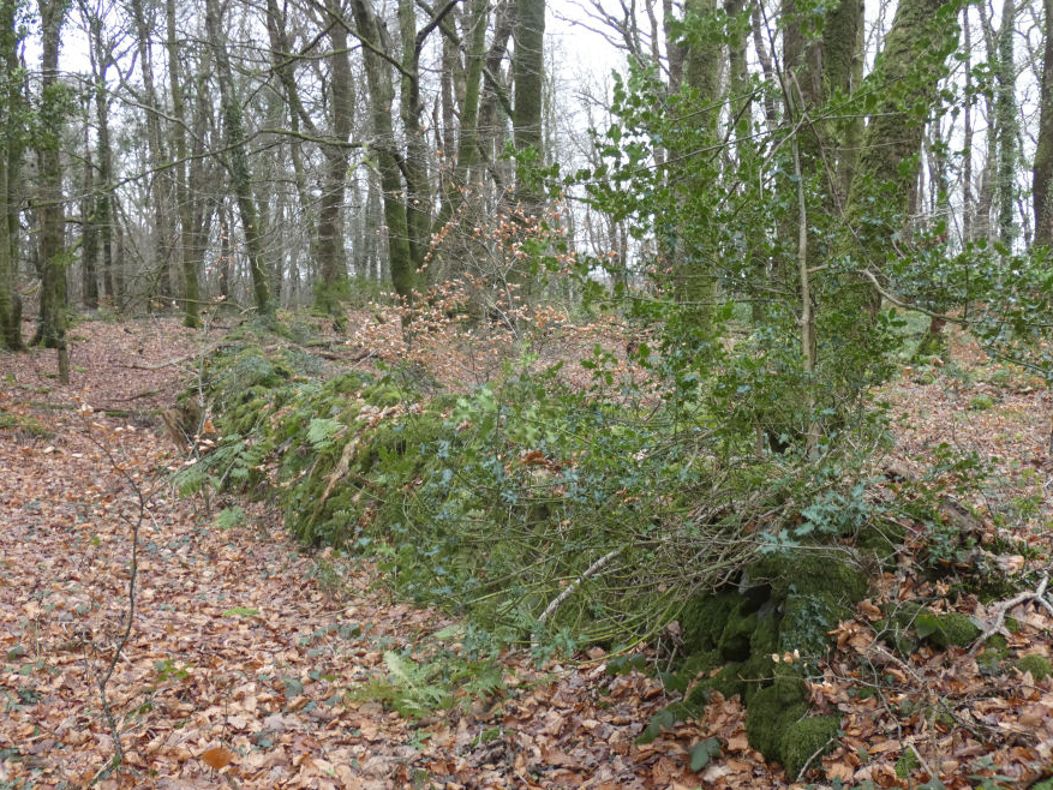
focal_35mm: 42
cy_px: 391
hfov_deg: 44.8
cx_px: 526
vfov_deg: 34.4
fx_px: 1278
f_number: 3.6
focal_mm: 7.3
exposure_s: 1/80
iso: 320
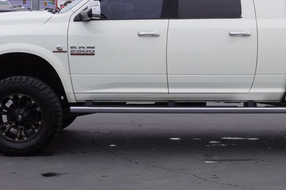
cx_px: 207
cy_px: 91
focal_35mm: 91
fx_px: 723
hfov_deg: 22.2
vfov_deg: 15.0
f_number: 9
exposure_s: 1/100
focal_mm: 31
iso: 100
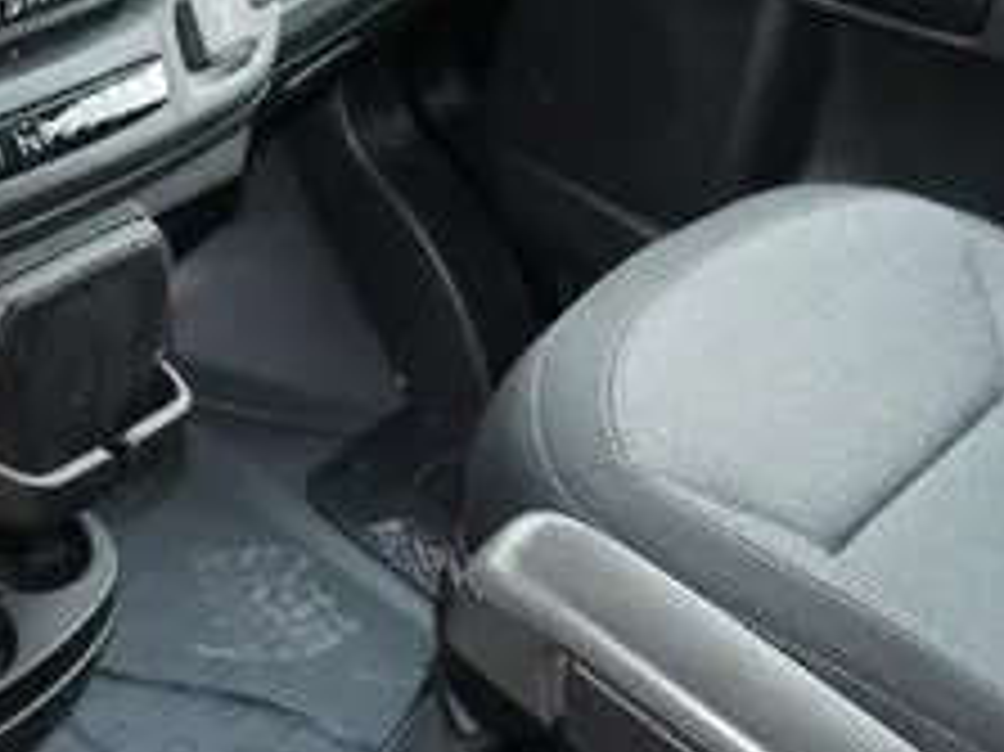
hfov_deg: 20.9
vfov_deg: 16.0
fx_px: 2667
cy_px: 322
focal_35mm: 92
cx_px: 90
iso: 640
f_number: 5
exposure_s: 1/60
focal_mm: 16
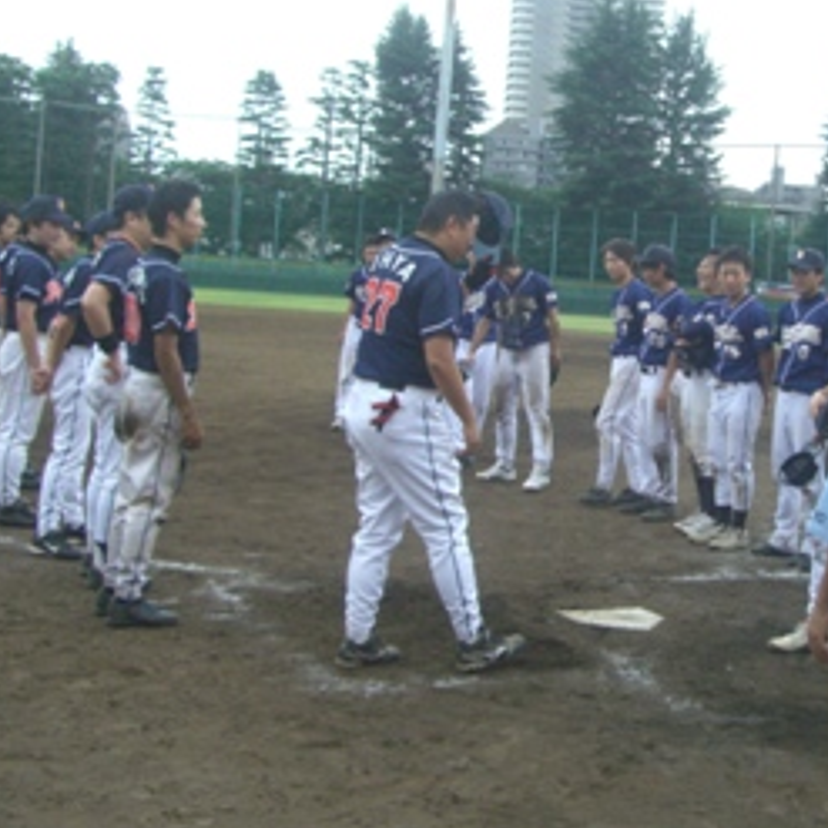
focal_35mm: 61
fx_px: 1651
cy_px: 329
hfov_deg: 27.6
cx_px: 650
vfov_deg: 28.1
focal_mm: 7.9
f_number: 2.8
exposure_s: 1/1000
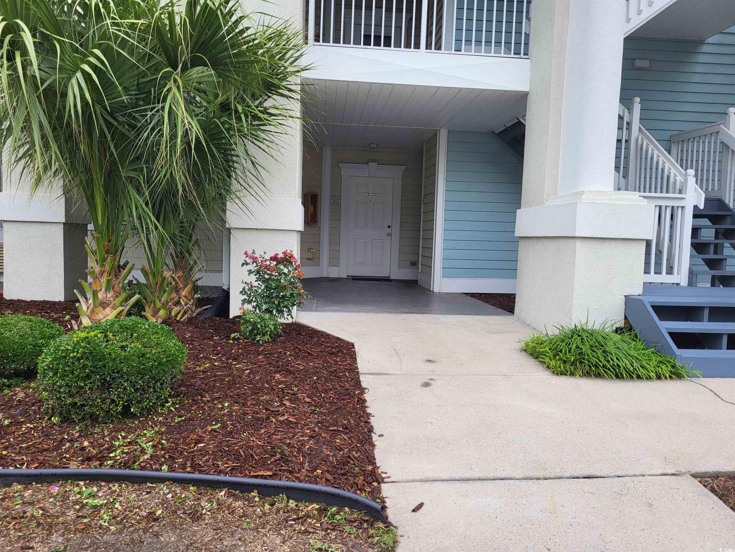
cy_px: 276
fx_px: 552
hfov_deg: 67.3
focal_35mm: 26
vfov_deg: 53.1
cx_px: 368
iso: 40
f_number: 1.8
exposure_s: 1/240
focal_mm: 5.4
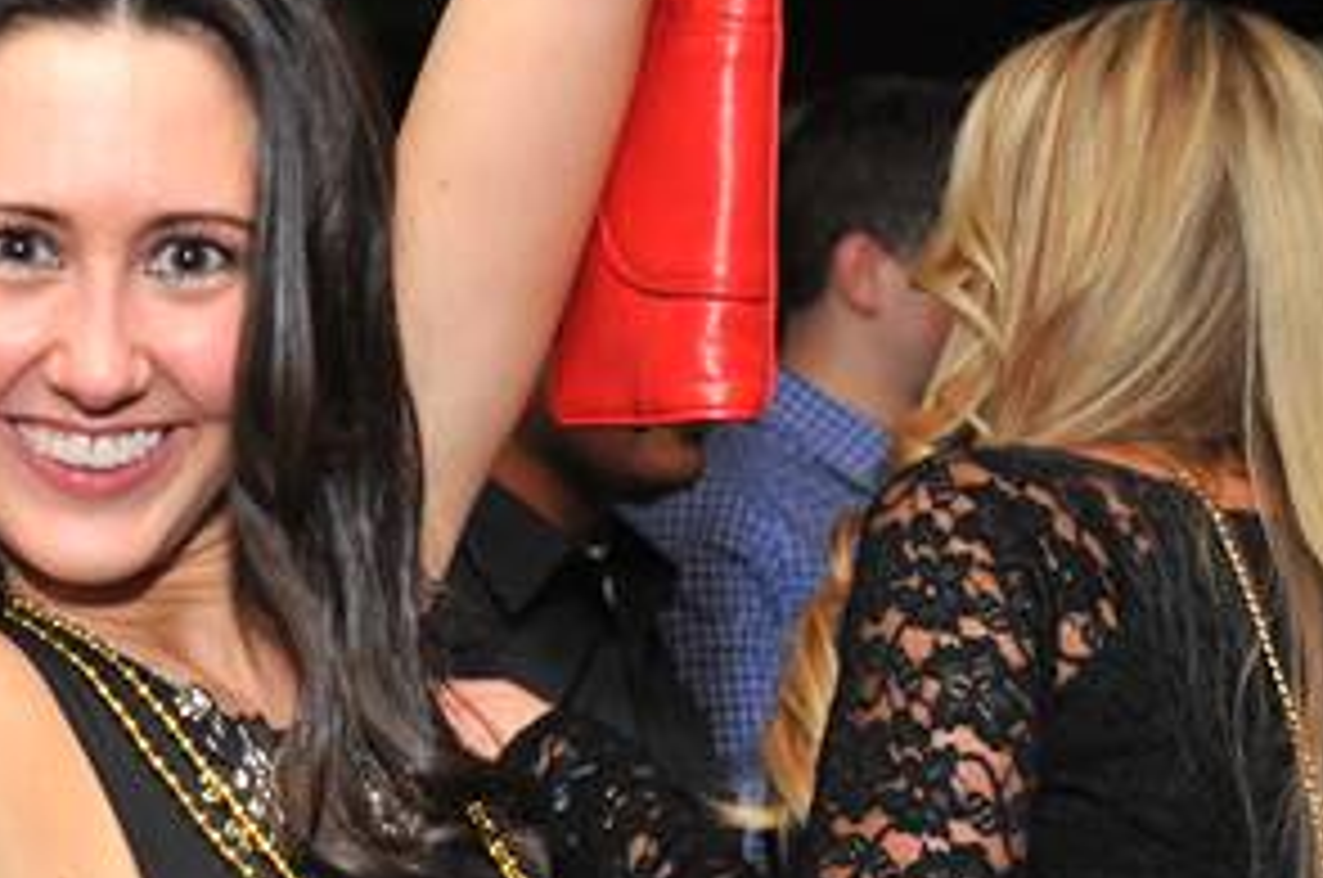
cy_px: 464
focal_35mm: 103
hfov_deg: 19.5
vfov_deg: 13.2
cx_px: 144
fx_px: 3779
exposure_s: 1/100
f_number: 5.6
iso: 1600
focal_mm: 55
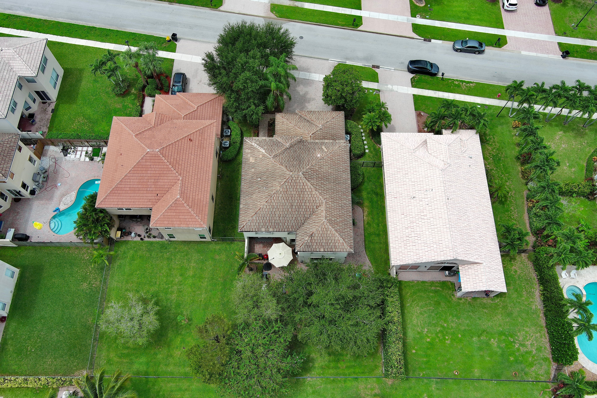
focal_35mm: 29
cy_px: 199
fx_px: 481
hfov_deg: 63.7
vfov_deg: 45.0
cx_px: 298
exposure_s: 1/1040
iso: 100
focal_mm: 10.57
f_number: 2.8
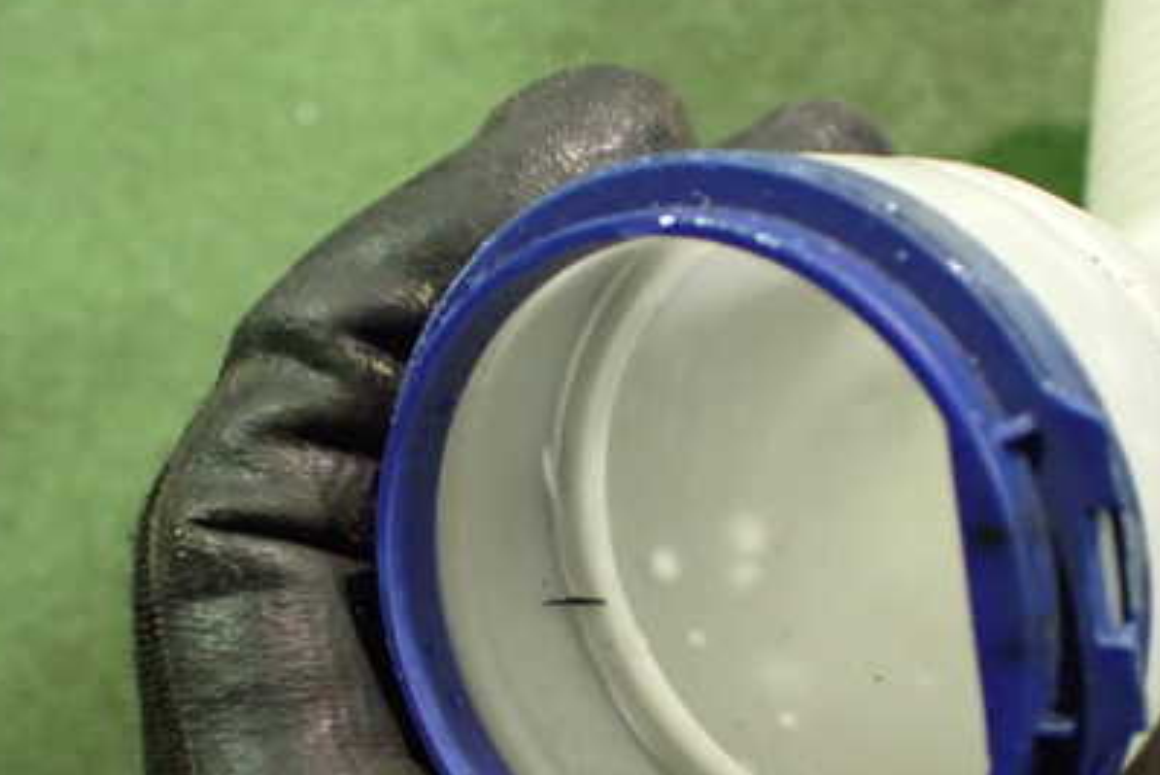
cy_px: 548
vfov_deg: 28.4
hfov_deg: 41.5
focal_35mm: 47
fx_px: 1515
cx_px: 740
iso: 1000
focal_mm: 5.4
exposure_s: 1/30
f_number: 2.3
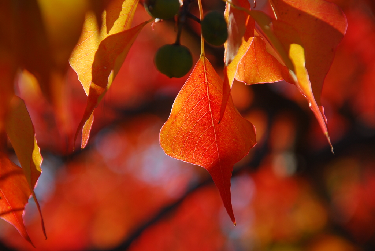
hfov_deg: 6.9
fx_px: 3128
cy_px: 126
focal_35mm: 300
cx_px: 188
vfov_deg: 4.6
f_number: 6.3
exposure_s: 1/250
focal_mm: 200
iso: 100
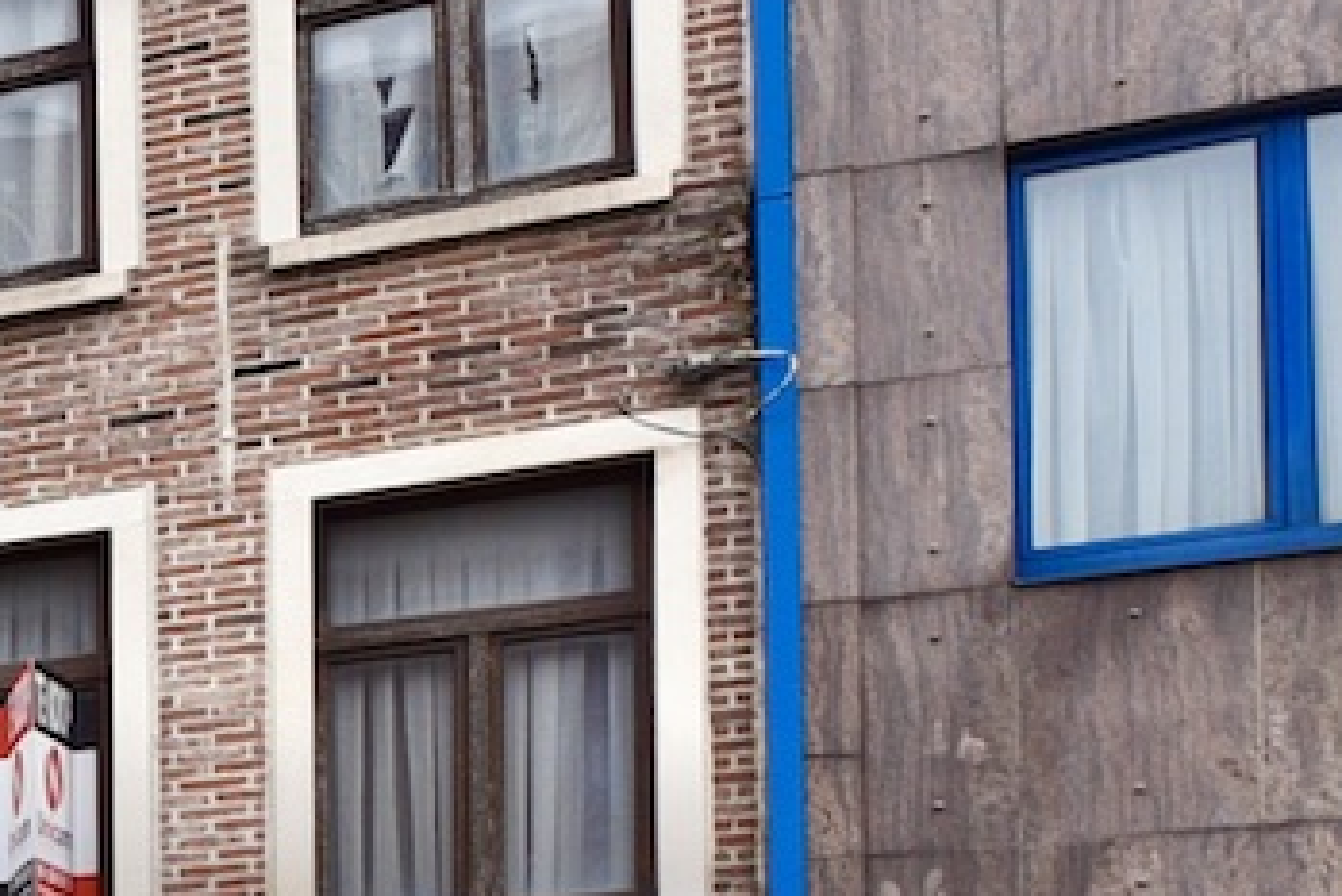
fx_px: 2871
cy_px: 1557
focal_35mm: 77
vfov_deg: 15.5
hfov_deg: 13.4
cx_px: -2230
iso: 200
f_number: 5
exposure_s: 1/200
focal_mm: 14
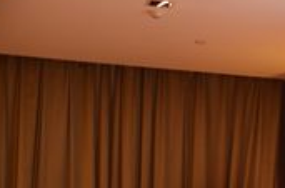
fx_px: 953
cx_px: 455
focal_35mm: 121
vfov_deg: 11.1
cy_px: 200
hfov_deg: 15.4
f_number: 3.8
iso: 360
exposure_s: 1/30
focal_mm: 23
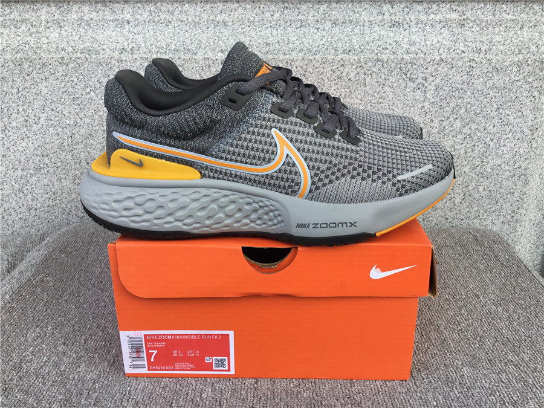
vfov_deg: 45.4
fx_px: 487
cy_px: 204
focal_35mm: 31
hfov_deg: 58.4
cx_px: 272
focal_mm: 3.3
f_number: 2.4
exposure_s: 1/111
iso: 25
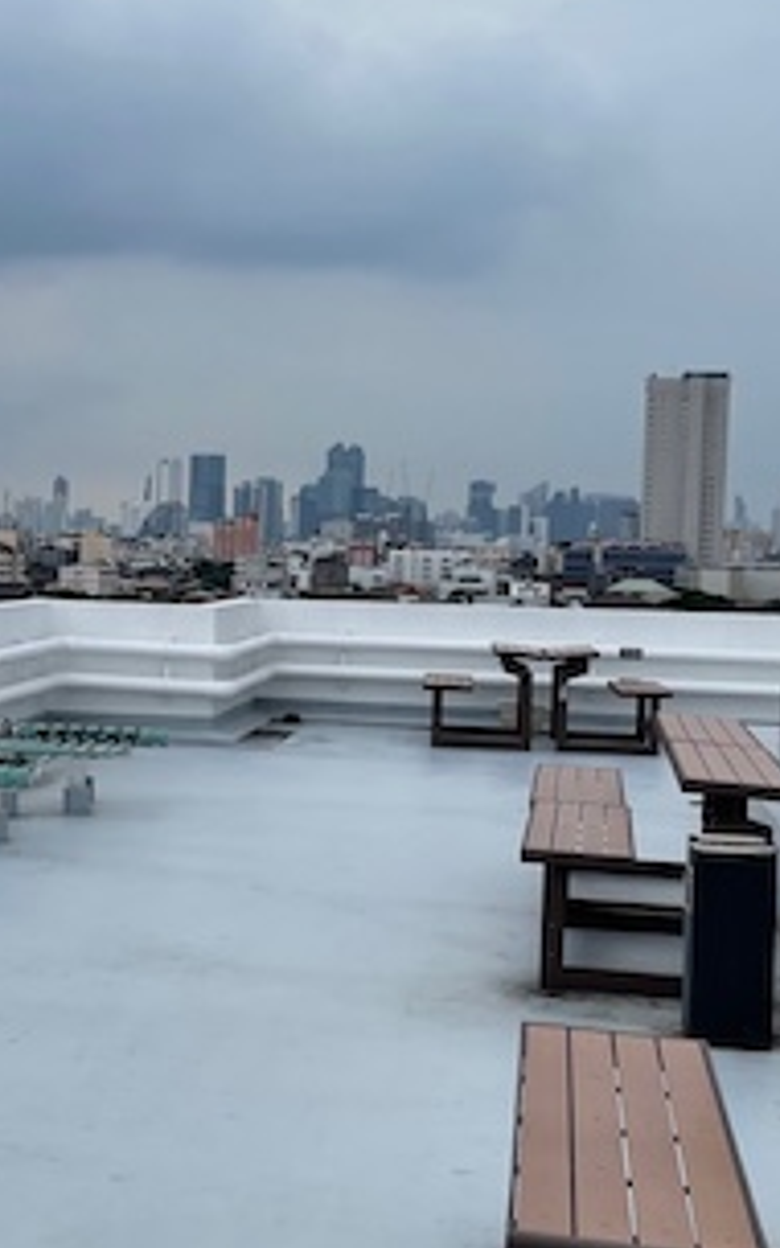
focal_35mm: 61
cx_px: -29
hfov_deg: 20.5
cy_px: 645
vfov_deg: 33.5
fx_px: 2075
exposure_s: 1/3401
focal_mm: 4.2
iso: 32
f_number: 1.6
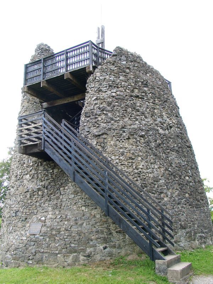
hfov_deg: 41.8
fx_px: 279
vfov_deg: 54.0
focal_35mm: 34
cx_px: 106
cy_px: 142
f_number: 4
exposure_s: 1/146
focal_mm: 7.13
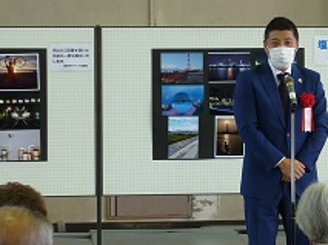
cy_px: 98
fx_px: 1608
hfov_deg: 11.6
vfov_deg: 8.7
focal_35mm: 170
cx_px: 258
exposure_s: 1/40
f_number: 3.4
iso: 100
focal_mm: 9.2
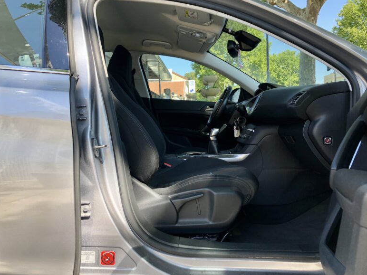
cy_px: 134
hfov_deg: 61.7
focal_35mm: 29
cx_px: 184
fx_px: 307
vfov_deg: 48.2
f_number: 1.8
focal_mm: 3.99
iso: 20
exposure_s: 1/142
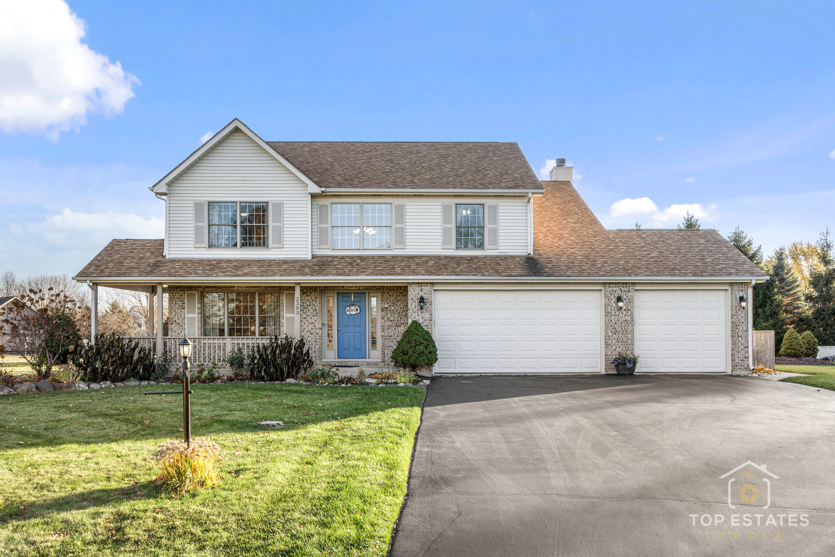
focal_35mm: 31
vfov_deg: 42.3
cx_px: 418
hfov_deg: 60.3
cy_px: 278
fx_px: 719
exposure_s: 1/8
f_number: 10
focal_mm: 31
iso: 100
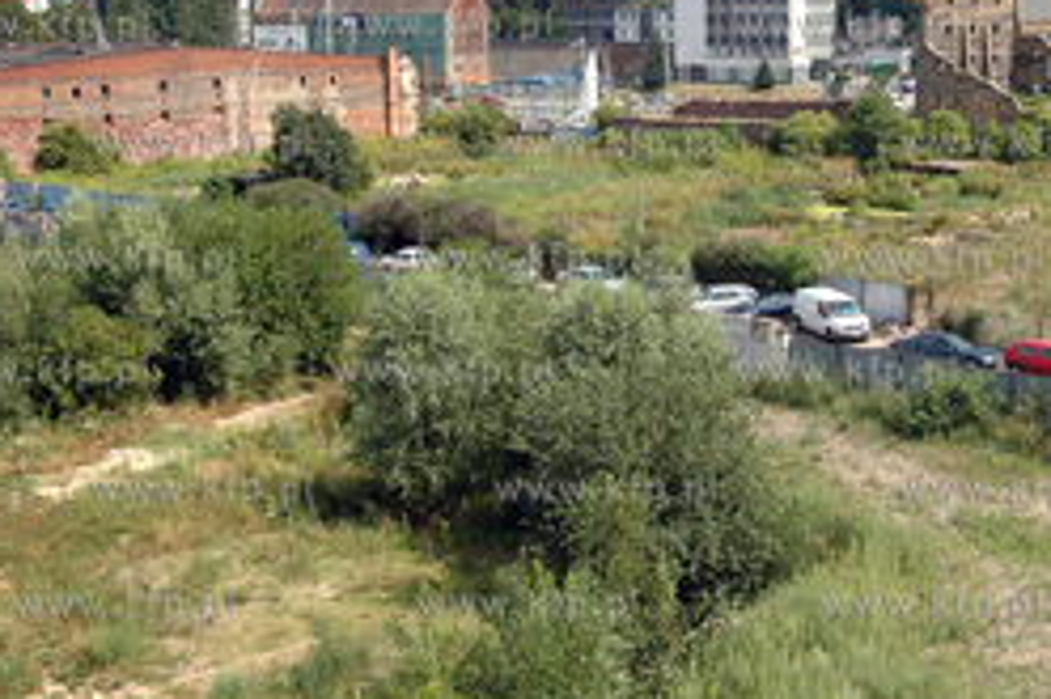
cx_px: 754
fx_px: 1838
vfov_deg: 21.4
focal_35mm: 63
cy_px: 199
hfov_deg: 31.5
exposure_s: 1/640
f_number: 10
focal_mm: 26
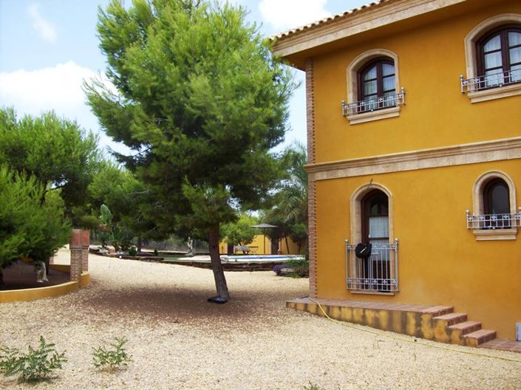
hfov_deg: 51.4
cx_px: 260
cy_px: 195
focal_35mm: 36
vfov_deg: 39.6
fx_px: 542
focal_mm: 6
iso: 80
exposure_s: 1/299
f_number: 4.8
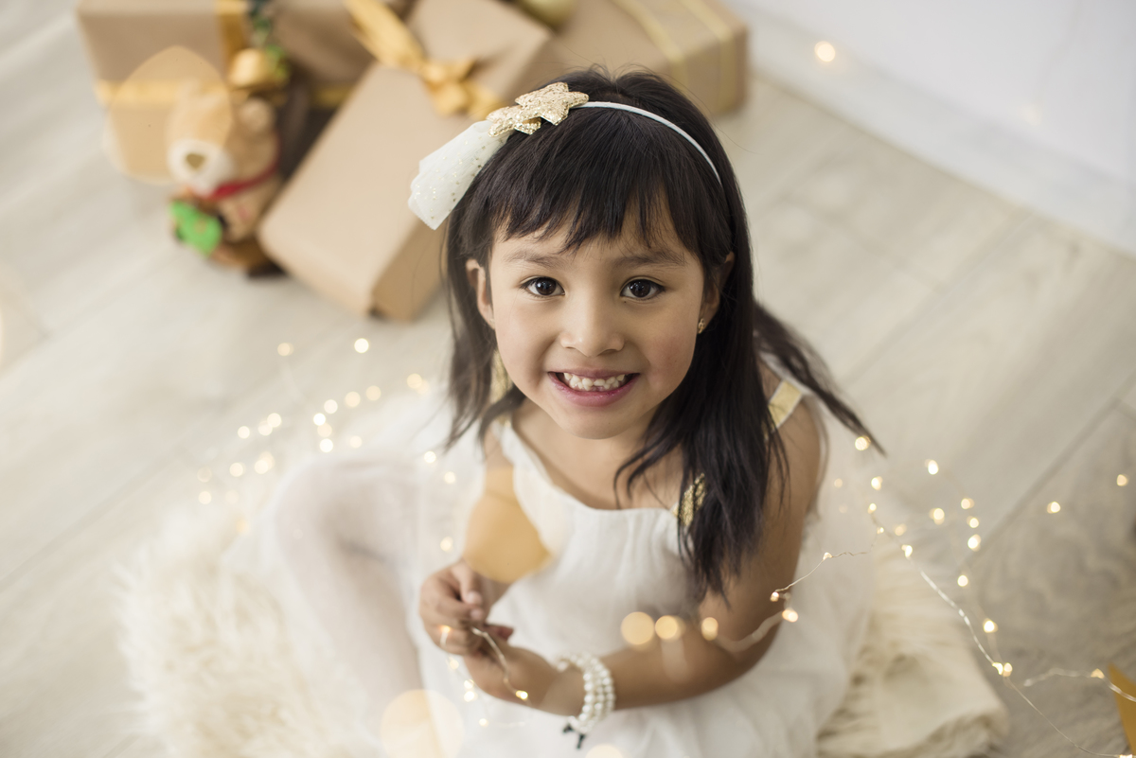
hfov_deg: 39.6
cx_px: 568
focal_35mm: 50
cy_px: 379
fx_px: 1578
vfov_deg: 27.0
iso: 200
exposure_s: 1/200
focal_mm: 50
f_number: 2.5
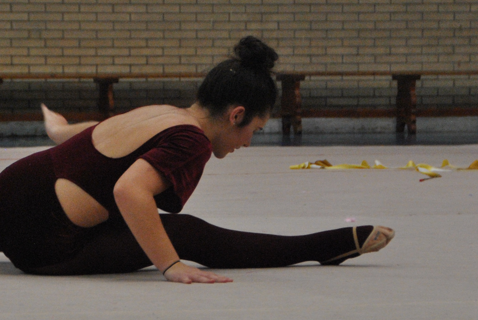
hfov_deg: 7.6
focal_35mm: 271
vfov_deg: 5.1
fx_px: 3605
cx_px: 132
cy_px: 209
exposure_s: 1/200
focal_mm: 75
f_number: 5.3
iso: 800
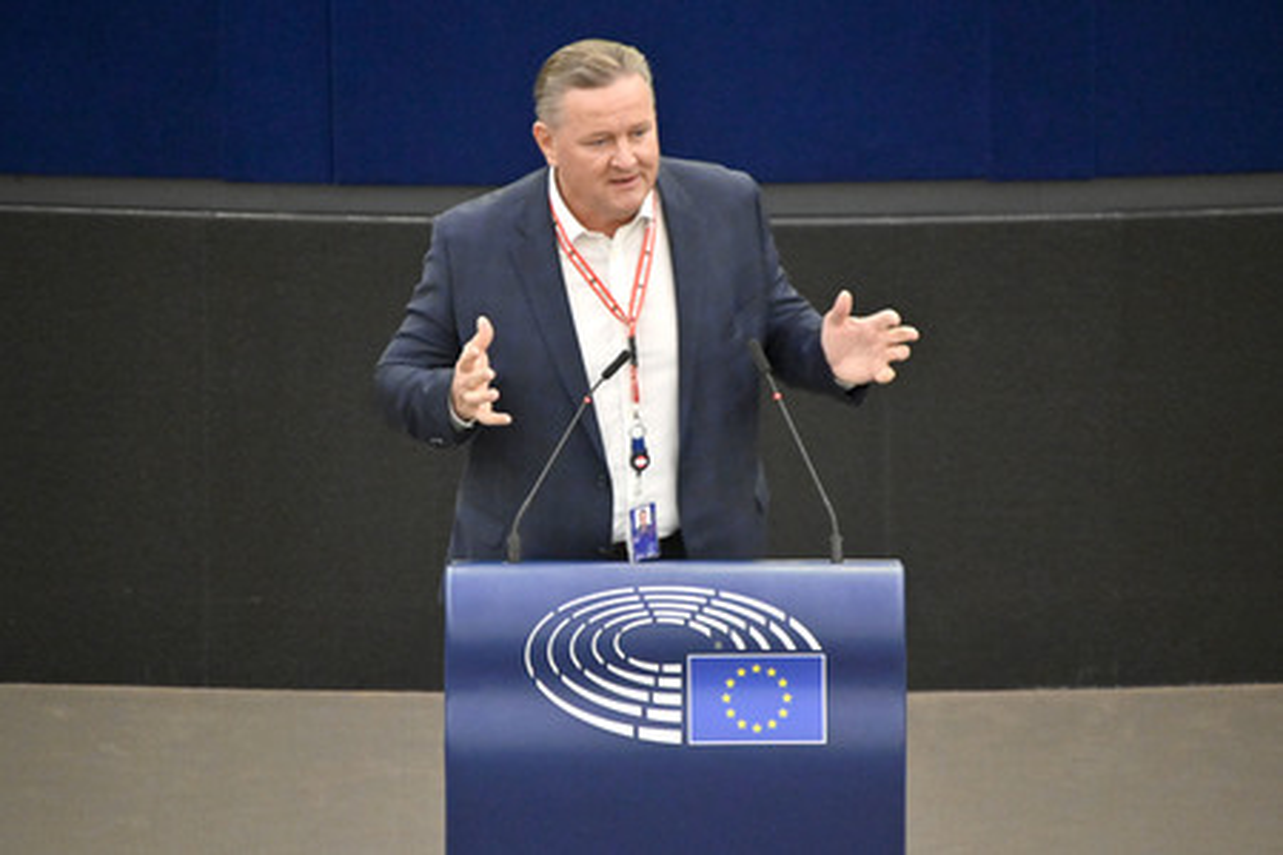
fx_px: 17818
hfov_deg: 4.1
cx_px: 642
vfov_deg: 2.7
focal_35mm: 500
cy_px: 428
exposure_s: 1/400
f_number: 6.3
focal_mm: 500
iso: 6400
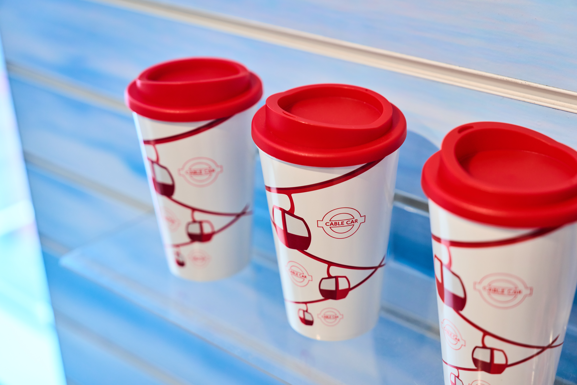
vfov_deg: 23.8
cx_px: 288
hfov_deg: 35.1
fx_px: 914
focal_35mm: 57
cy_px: 192
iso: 400
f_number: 3.2
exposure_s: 1/125
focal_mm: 57
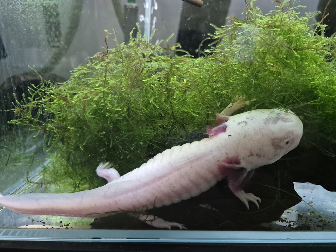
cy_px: 126
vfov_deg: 58.9
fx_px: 223
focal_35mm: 23
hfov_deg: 73.9
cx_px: 168
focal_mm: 5.4
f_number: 1.8
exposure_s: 1/60
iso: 1000
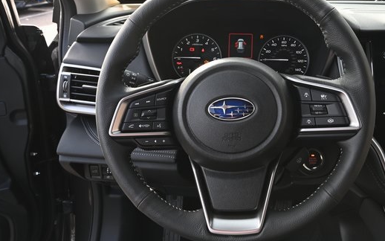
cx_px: 230
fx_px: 357
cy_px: 108
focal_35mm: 34
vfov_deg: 37.3
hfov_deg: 56.3
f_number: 13
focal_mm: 27
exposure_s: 1/30
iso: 640
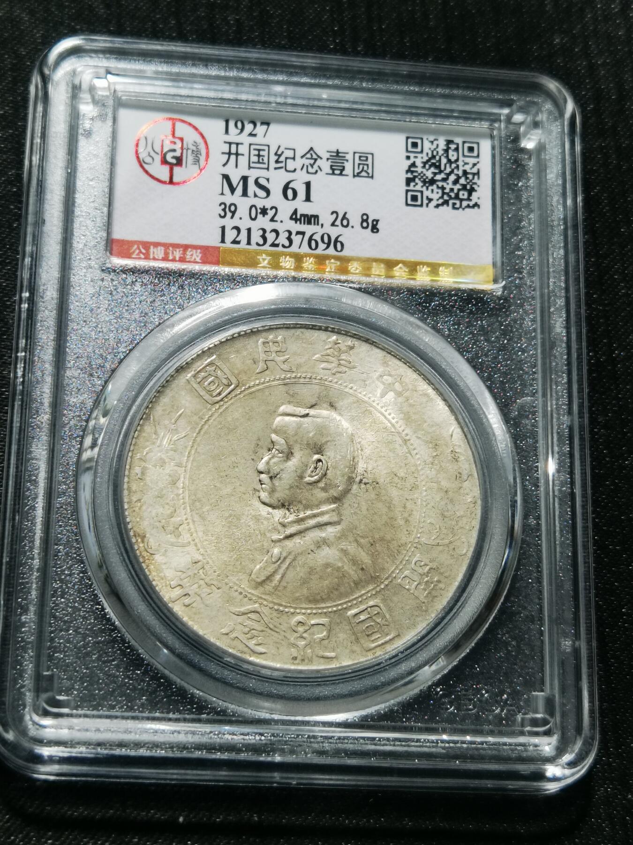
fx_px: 1560
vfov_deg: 30.3
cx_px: 316
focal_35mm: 64
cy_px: 422
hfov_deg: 22.9
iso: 100
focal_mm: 6.67
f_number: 1.9
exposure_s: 1/100
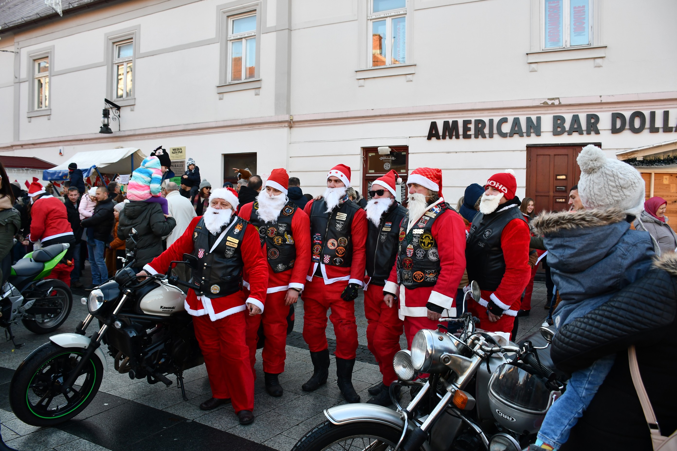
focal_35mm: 27
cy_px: 226
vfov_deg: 47.9
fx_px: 508
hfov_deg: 67.4
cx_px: 338
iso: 360
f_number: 5.6
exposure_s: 1/250
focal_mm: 18
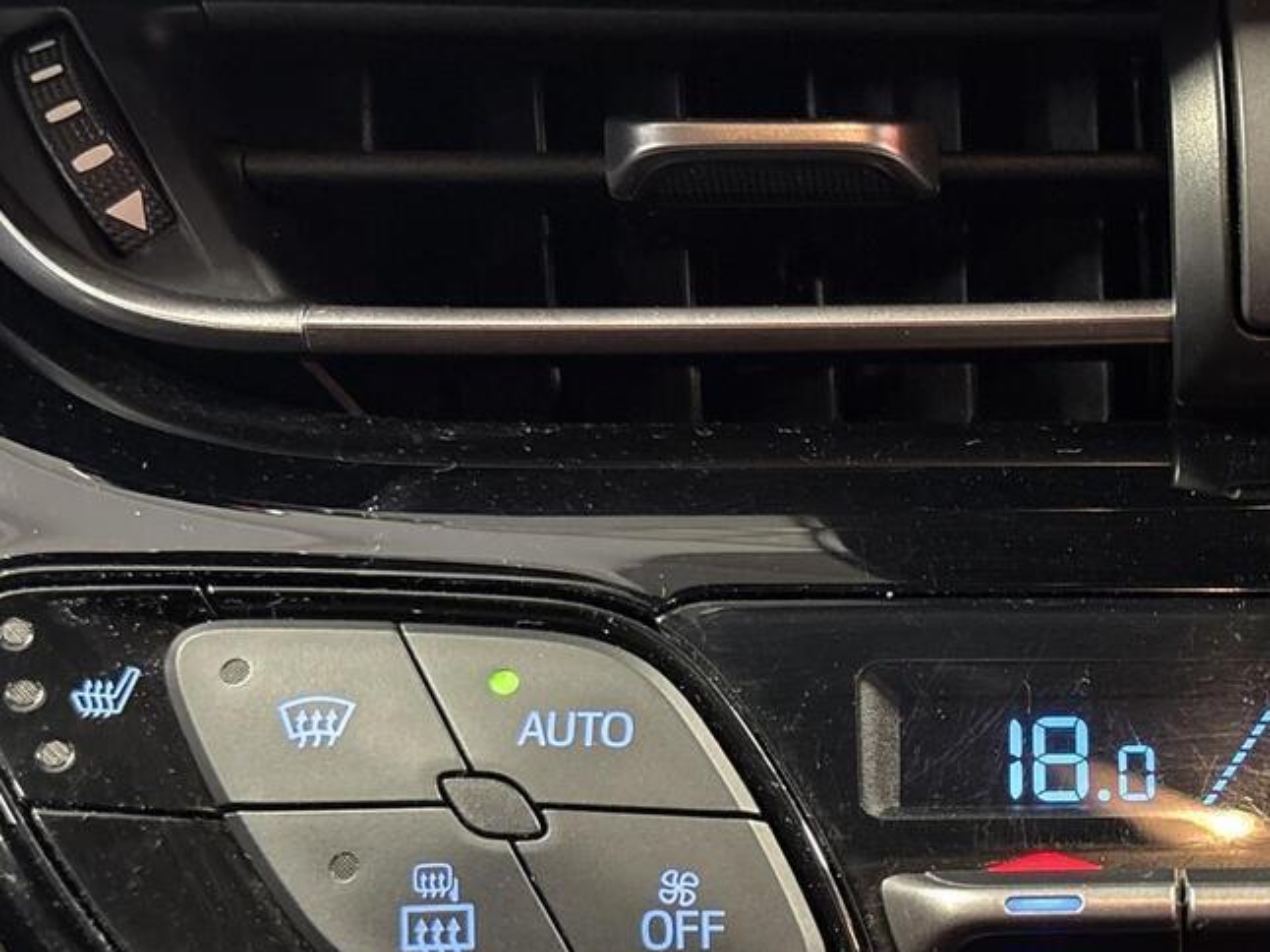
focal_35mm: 58
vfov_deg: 24.3
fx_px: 2127
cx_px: 1351
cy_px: 903
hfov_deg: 30.2
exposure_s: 1/25
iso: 500
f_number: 1.6
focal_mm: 5.96
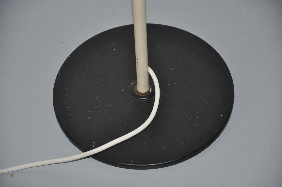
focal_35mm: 158
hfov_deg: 13.1
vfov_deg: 8.7
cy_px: 94
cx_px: 141
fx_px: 1232
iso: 800
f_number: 5.6
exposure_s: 1/60
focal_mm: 105
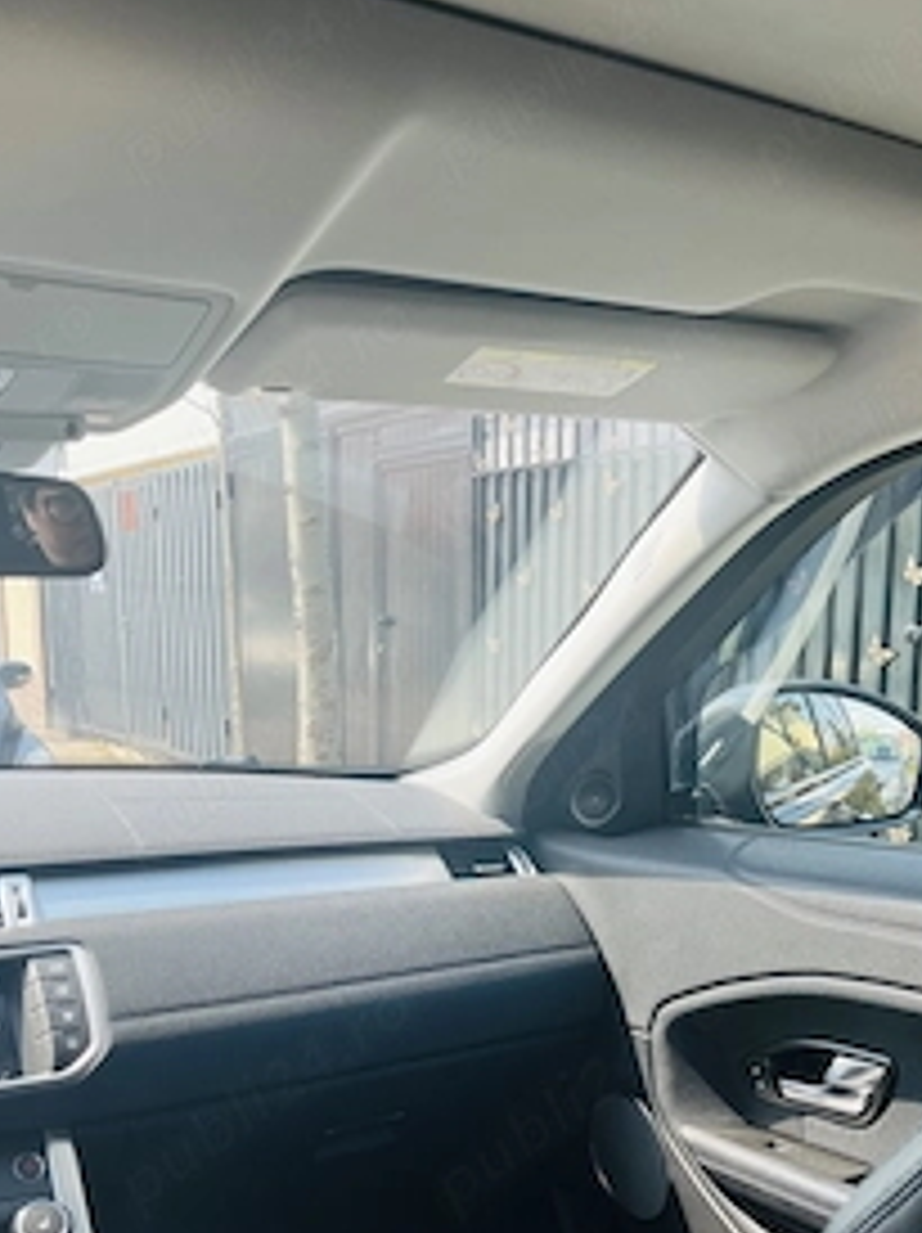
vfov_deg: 48.1
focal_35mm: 38
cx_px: 423
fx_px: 1352
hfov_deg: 37.6
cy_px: 828
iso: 40
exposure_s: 1/275
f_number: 1.6
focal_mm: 5.1
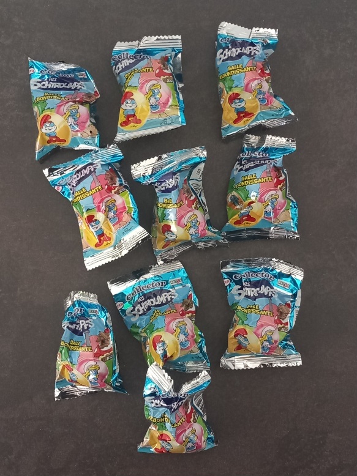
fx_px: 371
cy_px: 238
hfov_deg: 51.3
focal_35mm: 27
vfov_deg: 65.3
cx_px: 178
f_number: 1.8
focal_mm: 4
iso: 320
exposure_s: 1/25.1
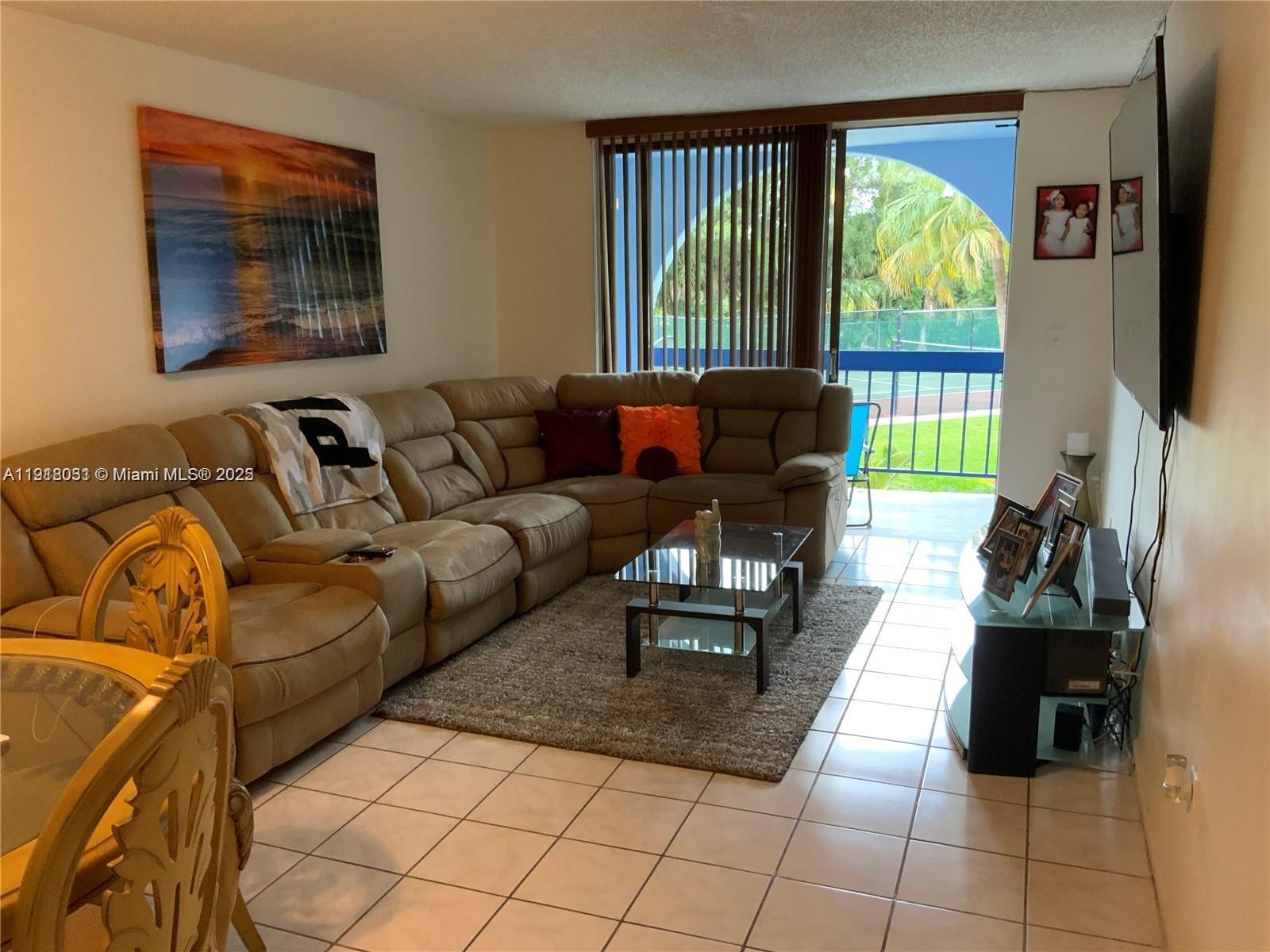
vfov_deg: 48.2
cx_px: 635
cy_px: 476
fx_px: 1064
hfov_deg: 61.7
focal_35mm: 29
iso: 200
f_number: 1.8
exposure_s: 1/60
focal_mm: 3
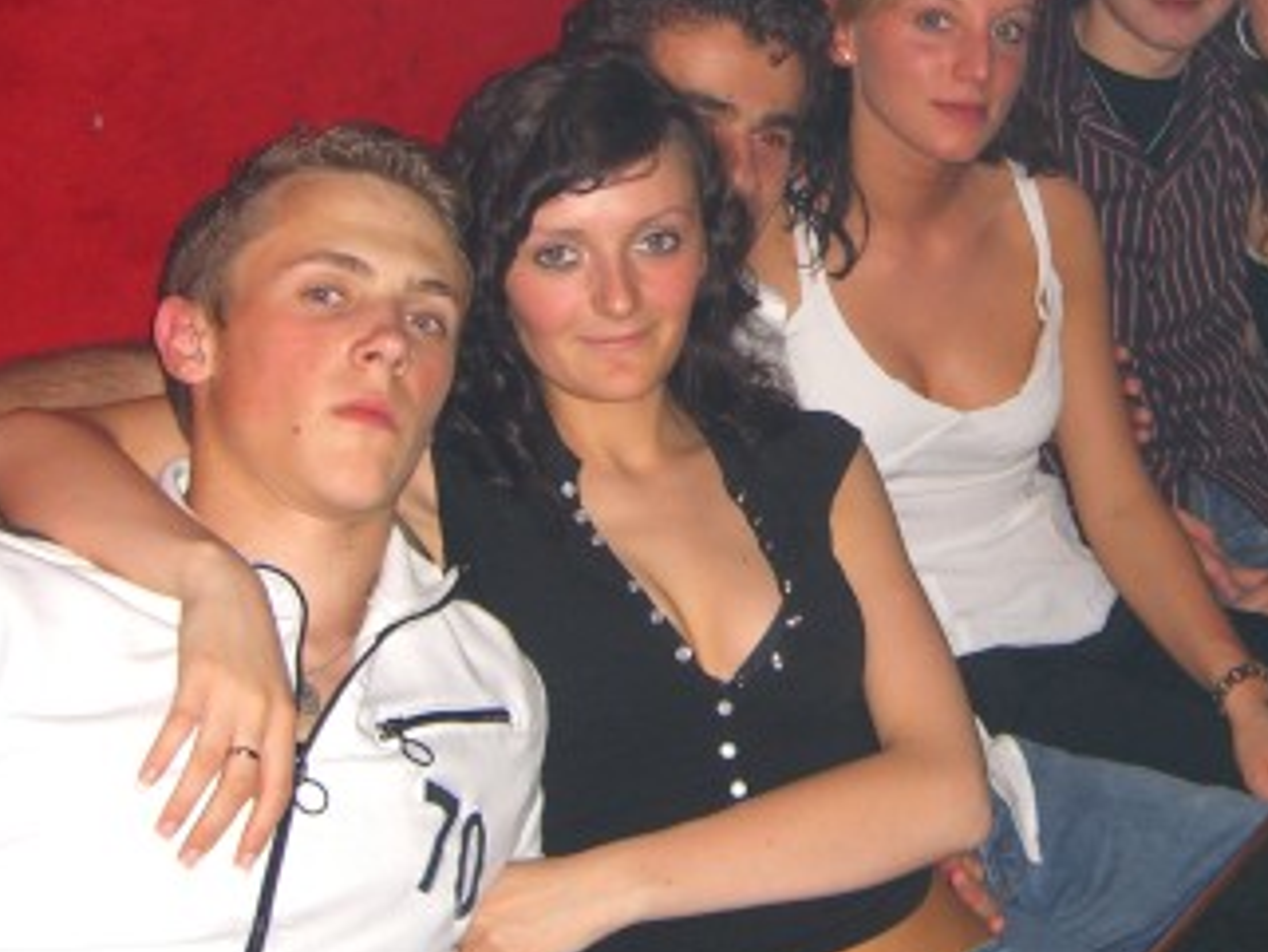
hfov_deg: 27.1
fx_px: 2602
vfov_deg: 20.6
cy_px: 288
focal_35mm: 71
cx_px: 909
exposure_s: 1/60
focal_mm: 7.9
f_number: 2.8
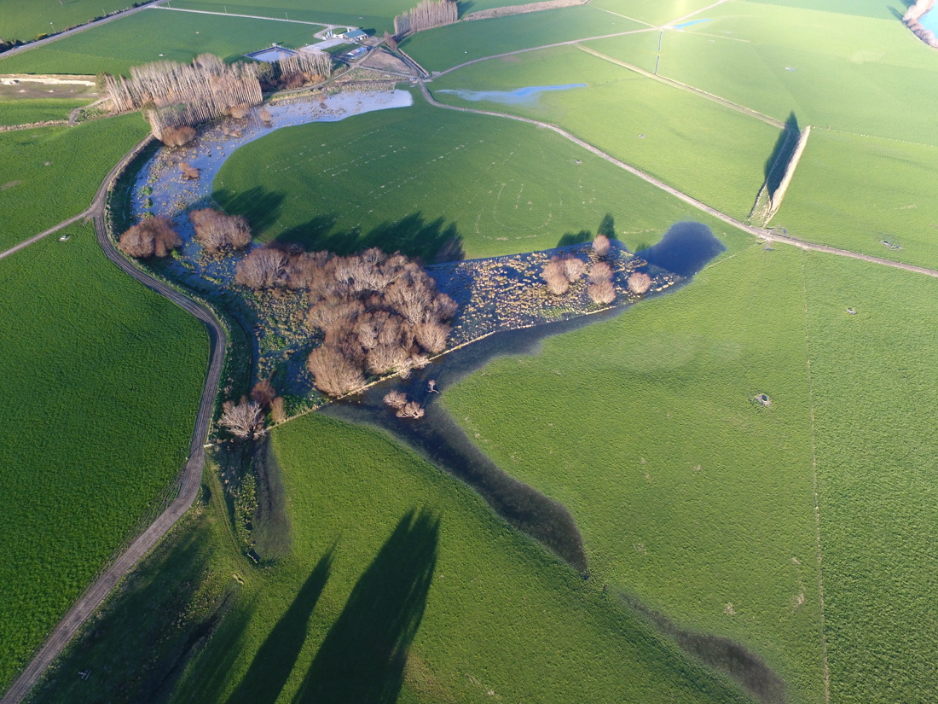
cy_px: 352
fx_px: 542
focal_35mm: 20
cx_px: 469
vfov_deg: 66.0
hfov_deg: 81.7
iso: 191
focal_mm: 3.61
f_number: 2.8
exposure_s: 1/100
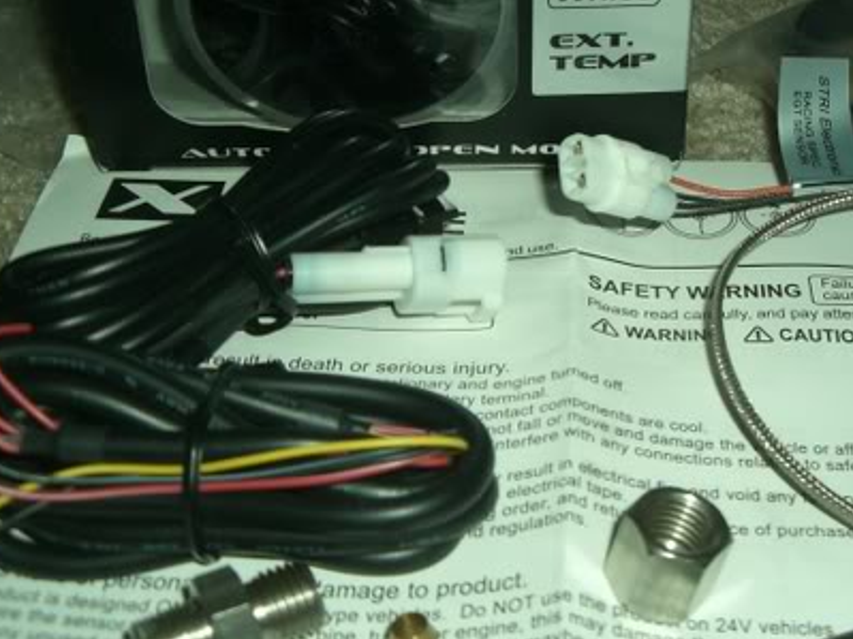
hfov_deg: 31.5
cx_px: 549
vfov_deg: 24.0
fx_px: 1503
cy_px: 306
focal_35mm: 61
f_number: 2.7
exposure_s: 1/60
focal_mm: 6.2
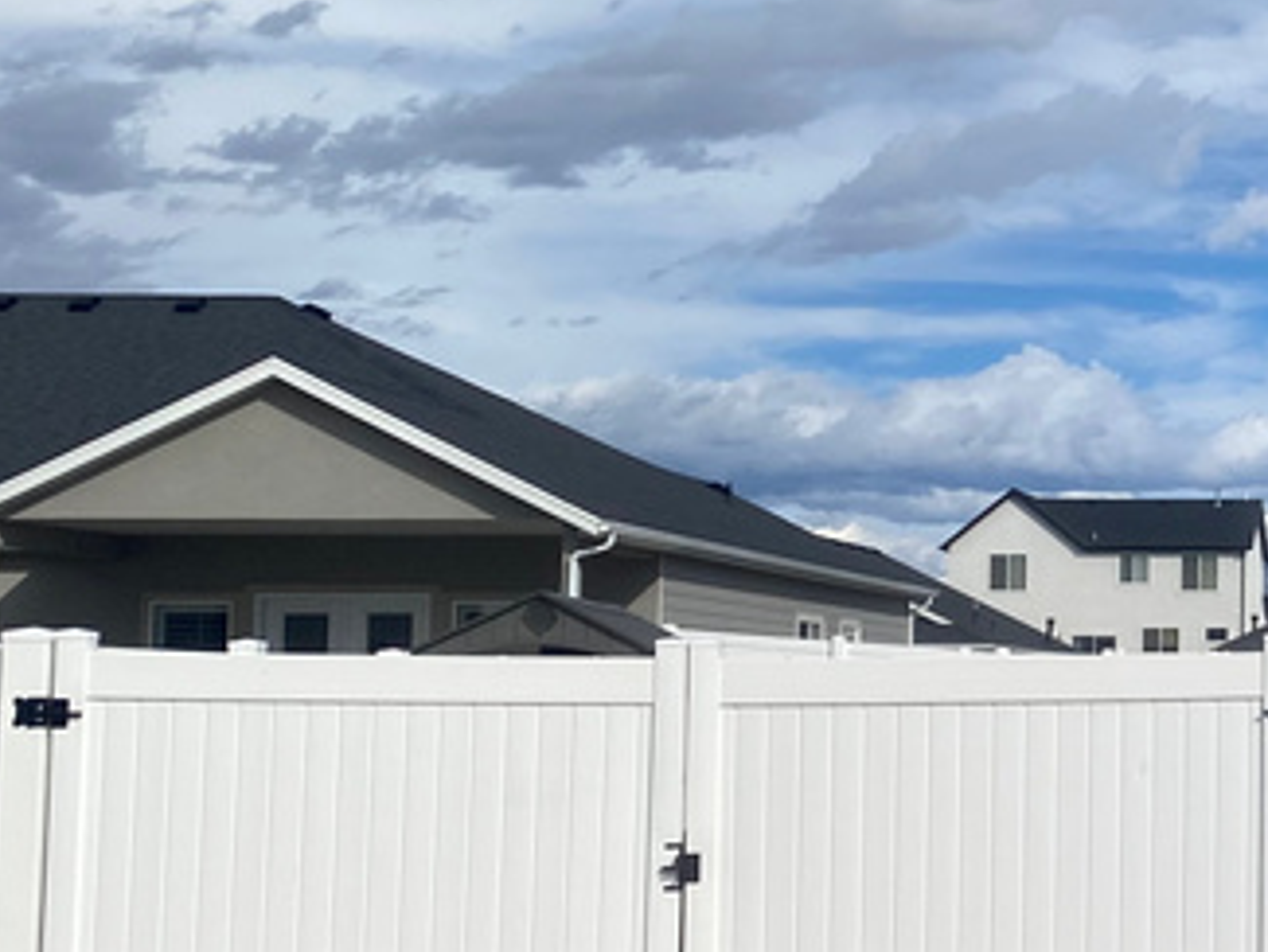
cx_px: 1646
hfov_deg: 21.5
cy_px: 531
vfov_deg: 18.0
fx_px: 3005
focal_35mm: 82
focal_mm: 4.25
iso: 32
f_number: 1.8
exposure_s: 1/6061
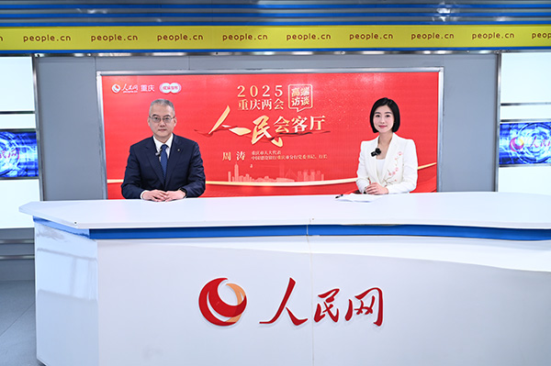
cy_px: 183
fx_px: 551
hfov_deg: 53.2
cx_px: 276
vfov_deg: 36.8
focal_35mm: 36
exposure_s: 1/125
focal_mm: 36
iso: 1250
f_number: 5.6
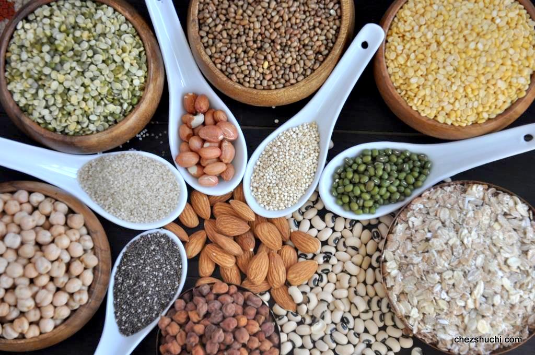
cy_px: 178
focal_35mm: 93
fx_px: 1380
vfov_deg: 14.7
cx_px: 268
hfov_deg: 21.9
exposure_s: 1/60
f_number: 5.3
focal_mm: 62
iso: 400
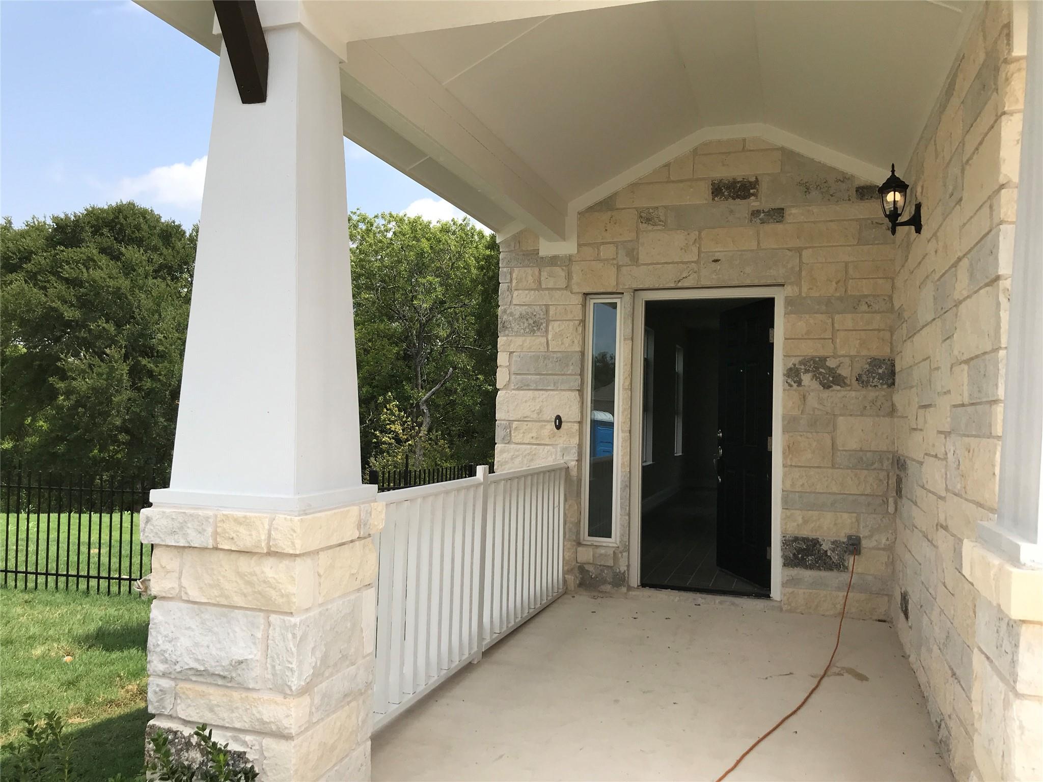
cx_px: 522
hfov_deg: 63.4
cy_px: 391
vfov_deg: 49.7
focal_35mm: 28
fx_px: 844
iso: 20
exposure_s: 1/2083
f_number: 1.8
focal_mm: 3.99
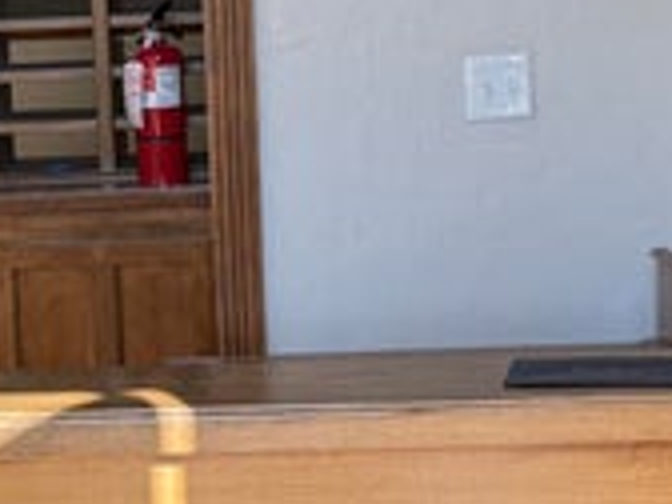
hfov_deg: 16.1
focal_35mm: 122
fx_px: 2368
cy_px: 344
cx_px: 166
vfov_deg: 12.1
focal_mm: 6.76
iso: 100
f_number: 1.78
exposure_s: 1/256
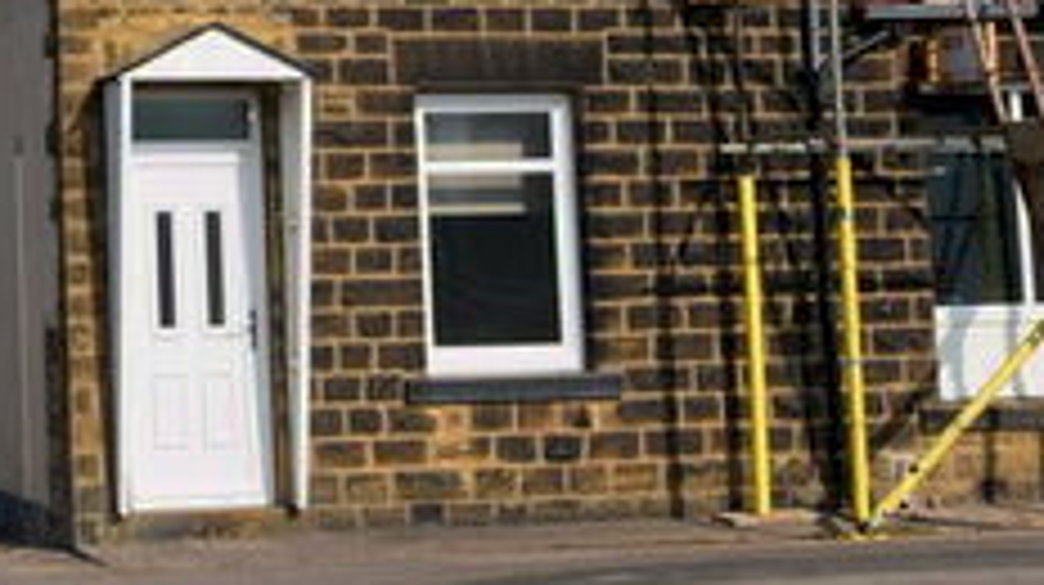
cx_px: -108
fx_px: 2627
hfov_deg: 21.3
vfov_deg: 12.5
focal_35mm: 95
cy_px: -79
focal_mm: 20
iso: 100
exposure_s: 1/200
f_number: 10
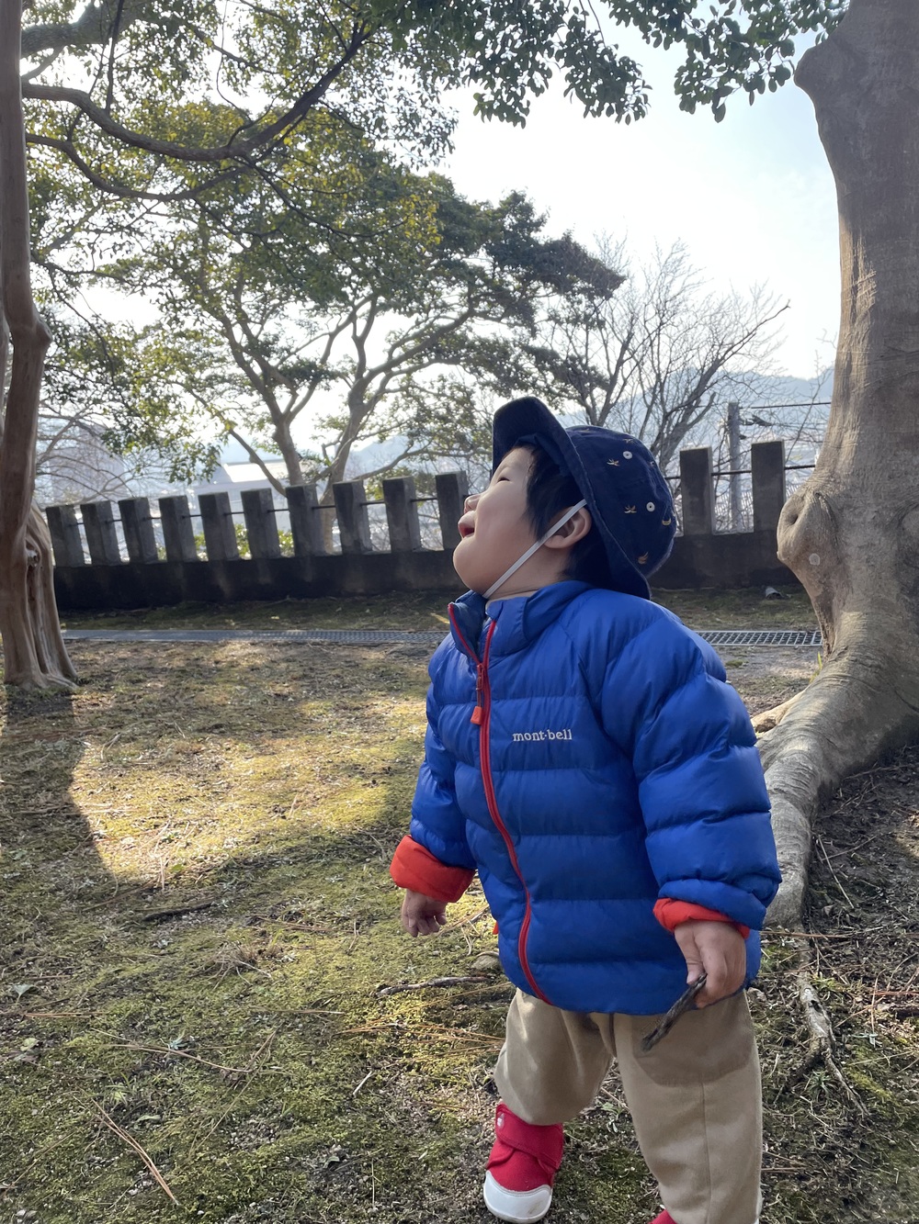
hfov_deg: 53.1
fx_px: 920
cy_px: 612
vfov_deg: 67.3
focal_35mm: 26
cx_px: 460
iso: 32
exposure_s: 1/725
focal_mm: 4.2
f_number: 1.6
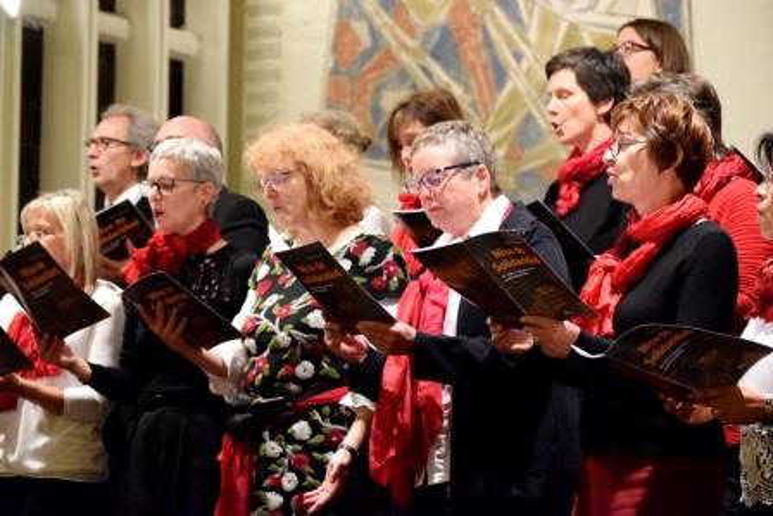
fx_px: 2642
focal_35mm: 123
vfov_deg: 11.2
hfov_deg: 16.6
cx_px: 386
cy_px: 258
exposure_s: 1/125
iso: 7200
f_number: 4.2
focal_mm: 82
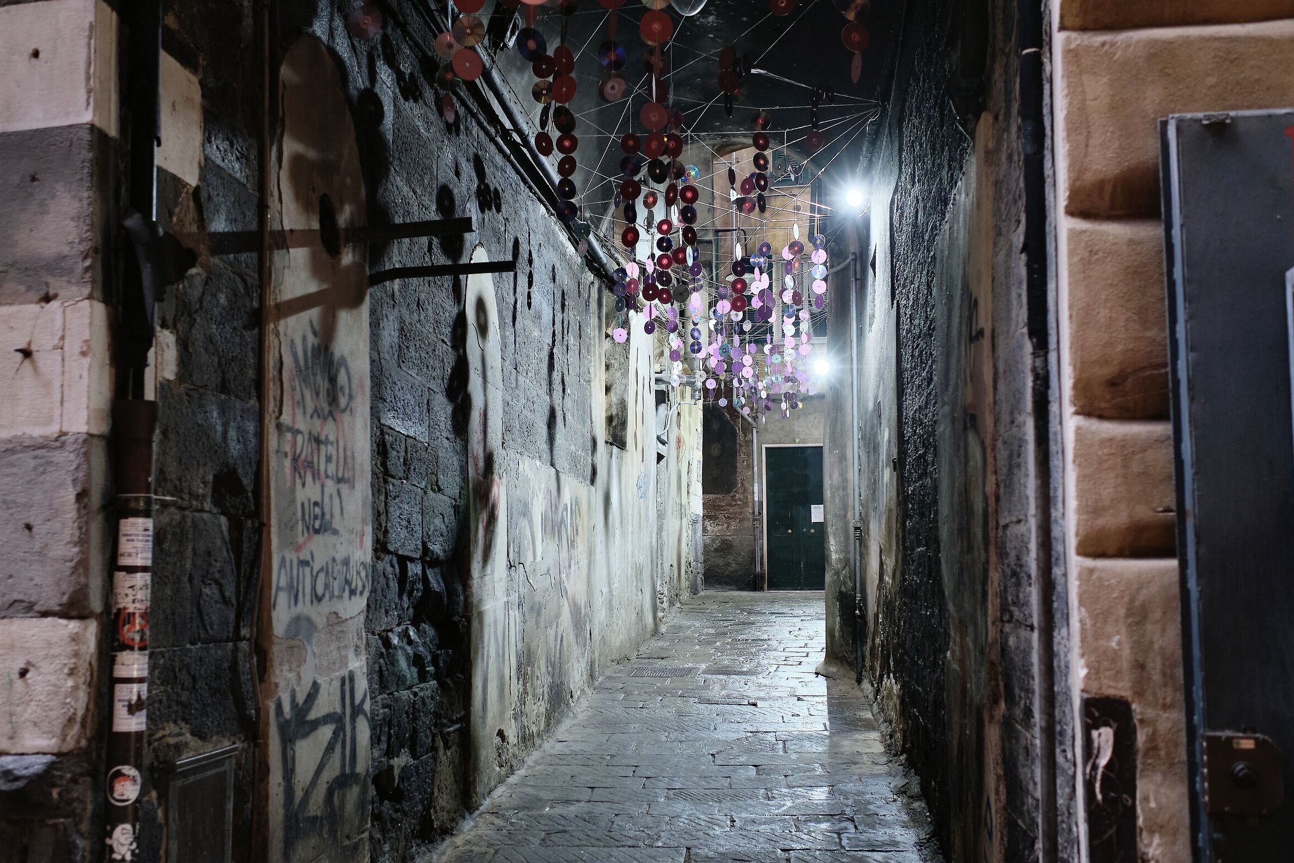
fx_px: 1294
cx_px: 637
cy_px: 443
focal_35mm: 36
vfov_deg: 36.9
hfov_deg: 53.1
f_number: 2.8
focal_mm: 23
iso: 2500
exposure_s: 1/15
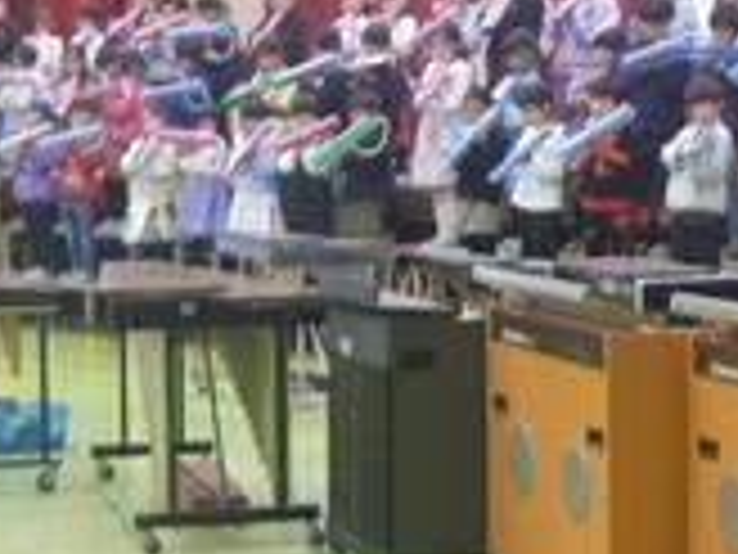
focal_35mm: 107
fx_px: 2281
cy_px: 187
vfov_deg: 13.8
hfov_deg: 18.4
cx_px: 356
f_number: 4.9
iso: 400
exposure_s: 1/13
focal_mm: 9
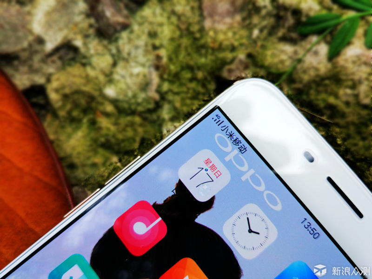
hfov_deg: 60.0
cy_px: 140
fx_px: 322
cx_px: 186
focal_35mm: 30
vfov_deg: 46.8
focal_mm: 4.12
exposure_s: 1/50
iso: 113
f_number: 2
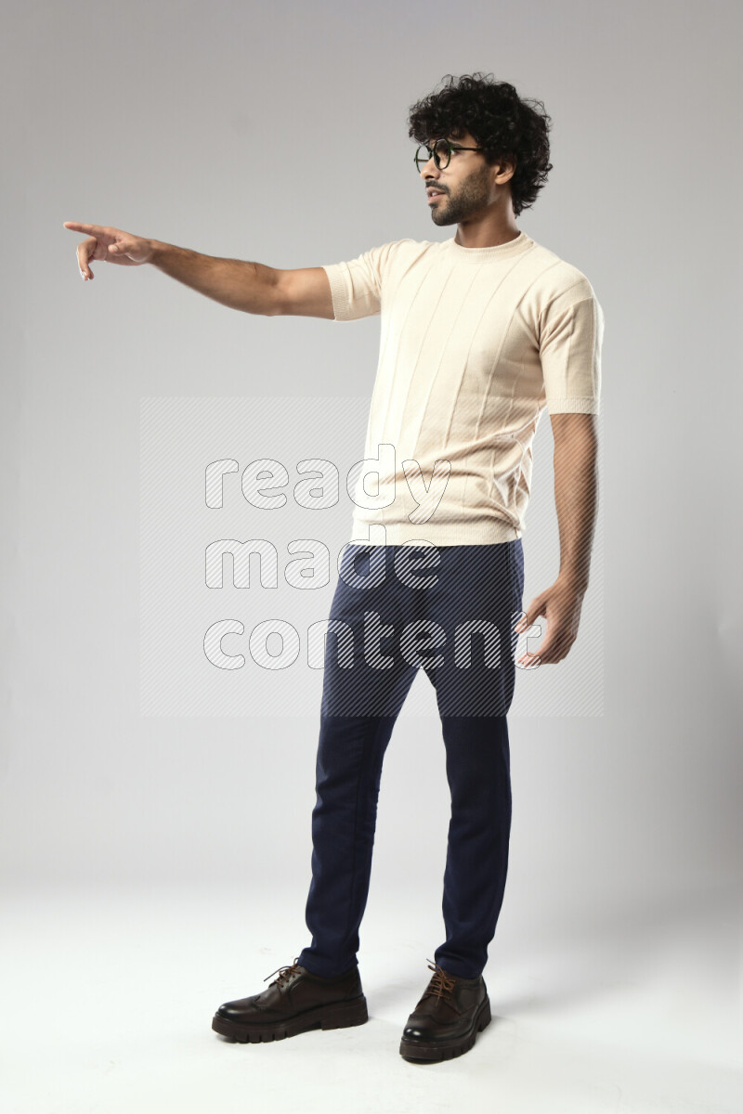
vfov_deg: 50.7
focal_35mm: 38
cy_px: 557
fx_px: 1176
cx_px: 372
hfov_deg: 35.1
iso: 400
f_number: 5
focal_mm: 38
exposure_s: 1/125
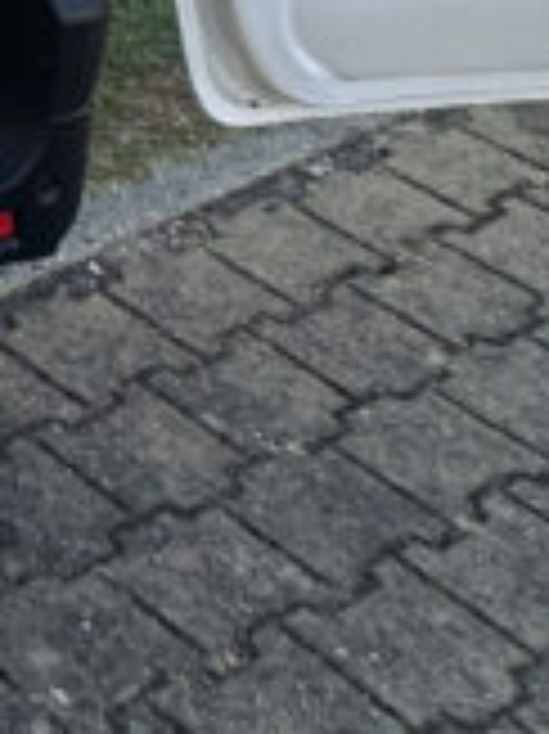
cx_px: -864
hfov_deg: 12.3
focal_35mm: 88
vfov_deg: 15.5
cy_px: -901
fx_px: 1863
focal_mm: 2.22
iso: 40
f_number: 2.2
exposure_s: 1/199
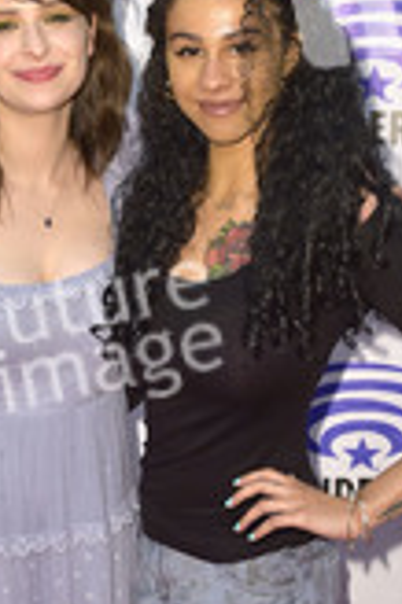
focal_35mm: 83
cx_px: 142
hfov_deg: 16.4
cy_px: 534
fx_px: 1393
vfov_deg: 23.9
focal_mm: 34
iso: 320
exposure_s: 1/250
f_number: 4.5
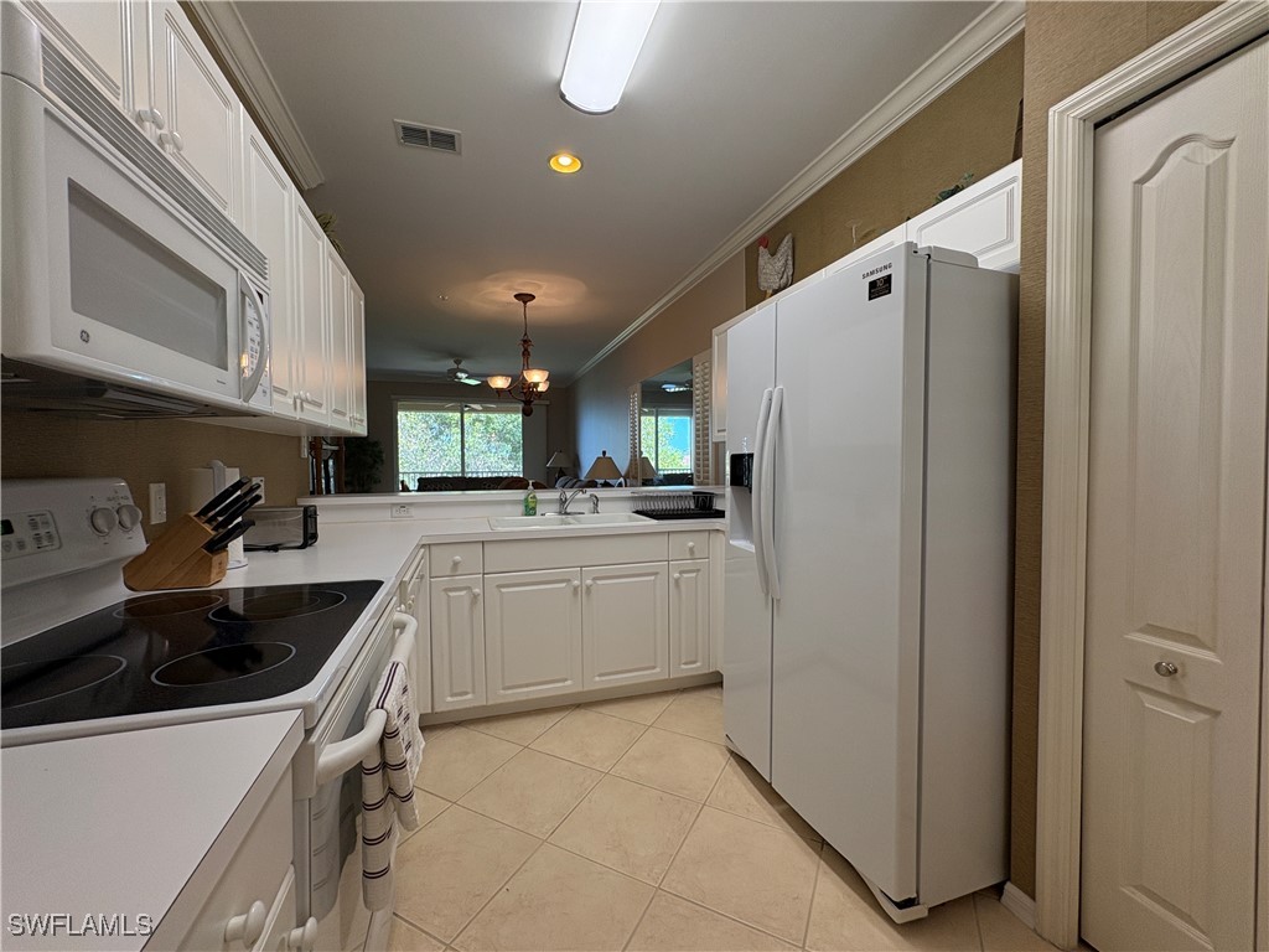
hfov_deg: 102.1
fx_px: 513
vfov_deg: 85.7
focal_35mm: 14
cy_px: 476
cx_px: 634
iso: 160
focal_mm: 2.22
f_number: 2.2
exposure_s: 1/120
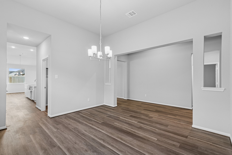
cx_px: 116
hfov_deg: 96.7
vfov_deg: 73.8
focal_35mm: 16
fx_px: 103
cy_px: 78
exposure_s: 1/2.5
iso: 100
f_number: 9
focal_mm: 16
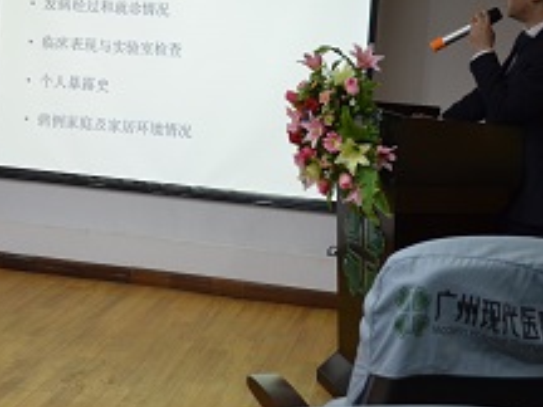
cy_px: 70
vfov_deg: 21.9
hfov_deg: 29.3
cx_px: 229
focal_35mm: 66
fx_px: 1035
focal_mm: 22
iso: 1000
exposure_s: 1/30
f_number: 3.8
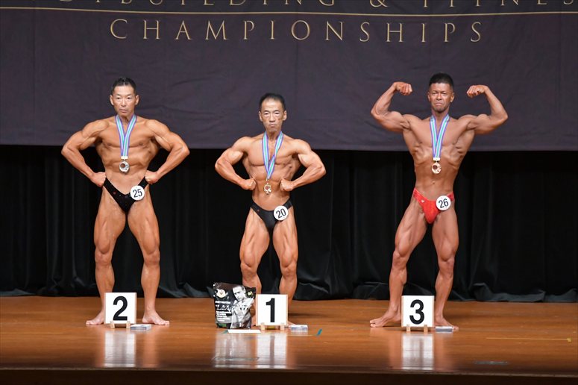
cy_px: 192
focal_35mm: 217
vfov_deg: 6.3
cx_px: 289
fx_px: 3482
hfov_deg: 9.5
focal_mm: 145
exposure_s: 1/400
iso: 5000
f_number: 5.6
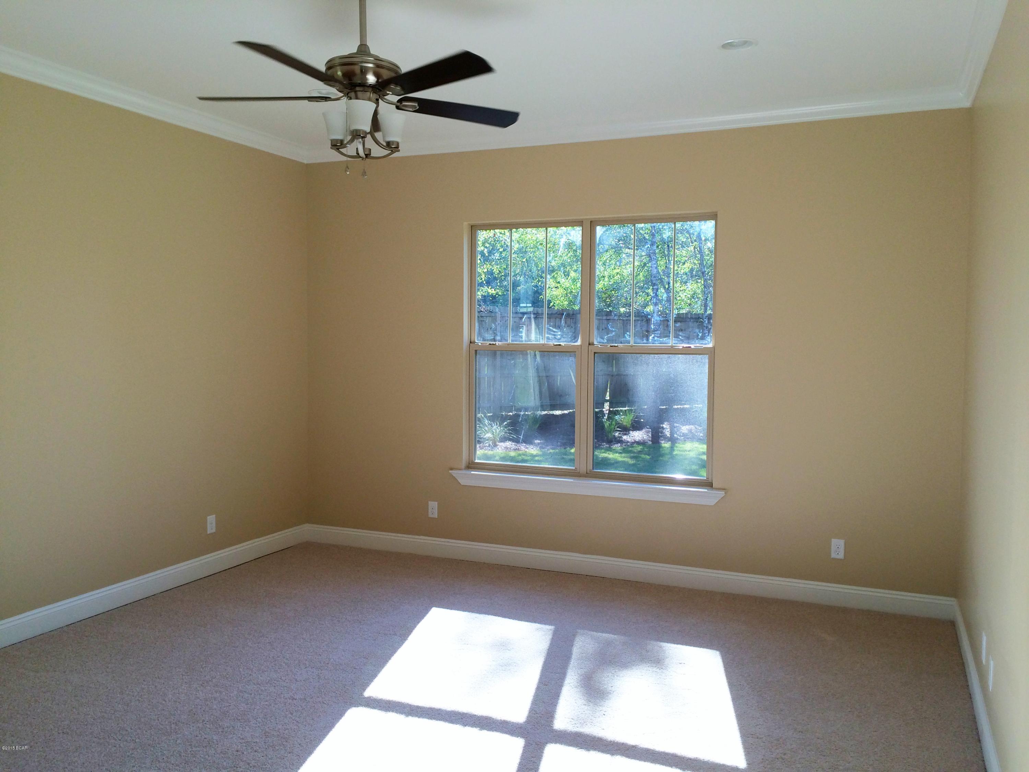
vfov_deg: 48.2
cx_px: 514
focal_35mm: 29
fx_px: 862
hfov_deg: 61.7
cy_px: 386
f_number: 2.2
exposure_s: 1/272
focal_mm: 4.15
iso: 40
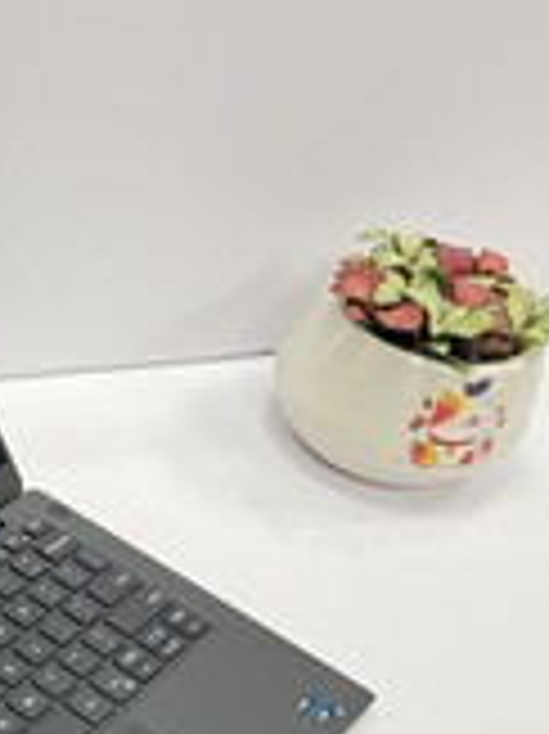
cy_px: 671
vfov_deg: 29.0
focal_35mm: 64
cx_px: -248
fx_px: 1355
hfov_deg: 20.1
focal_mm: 5.7
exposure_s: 1/50
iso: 80
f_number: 1.5
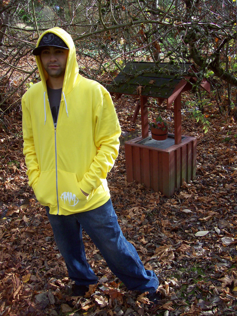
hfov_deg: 39.6
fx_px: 329
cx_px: 118
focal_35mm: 36
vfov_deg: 51.4
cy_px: 158
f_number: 2.7
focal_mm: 6
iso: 80
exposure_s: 1/385
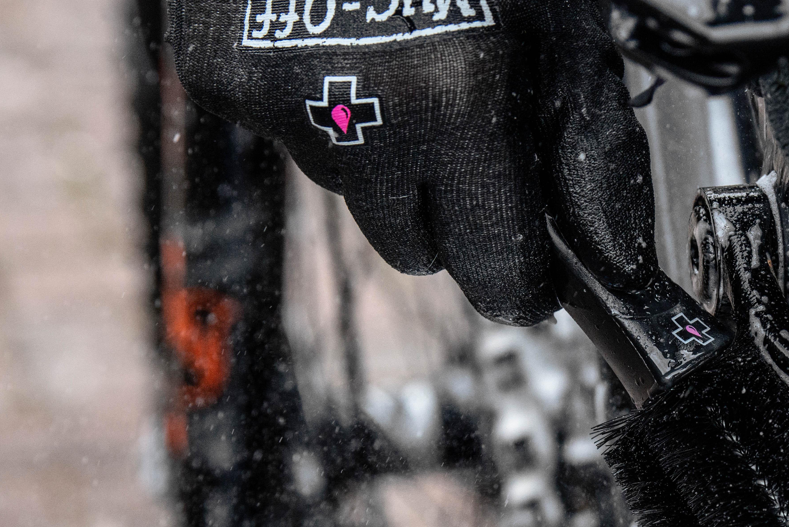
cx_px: 713
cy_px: 476
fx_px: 5020
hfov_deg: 9.0
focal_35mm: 229
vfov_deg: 6.0
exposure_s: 1/500
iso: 2000
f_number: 6.3
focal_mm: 110
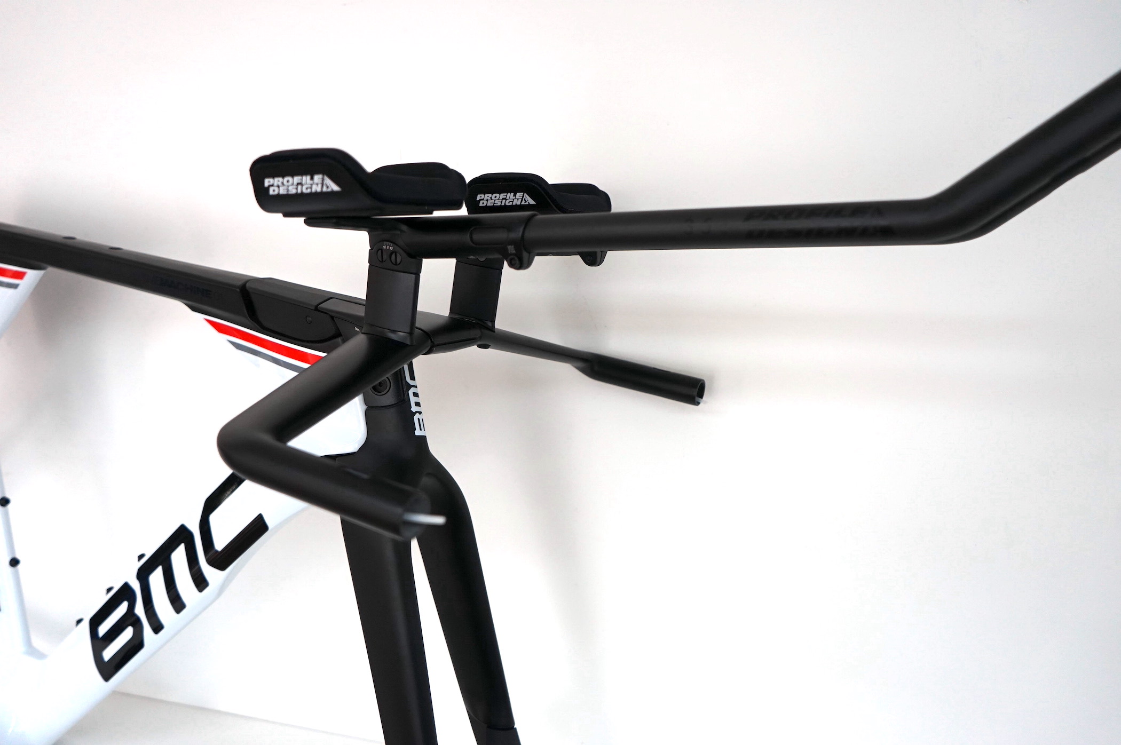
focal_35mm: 28
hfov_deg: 65.5
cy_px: 372
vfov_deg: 46.3
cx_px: 560
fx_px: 871
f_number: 4
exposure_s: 1/160
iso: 800
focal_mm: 28
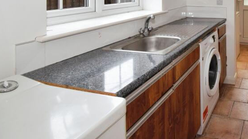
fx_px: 191
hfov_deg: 58.0
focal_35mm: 29
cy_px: -8
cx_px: 216
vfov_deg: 35.3
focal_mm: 10
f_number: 8
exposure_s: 1/80
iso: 1000
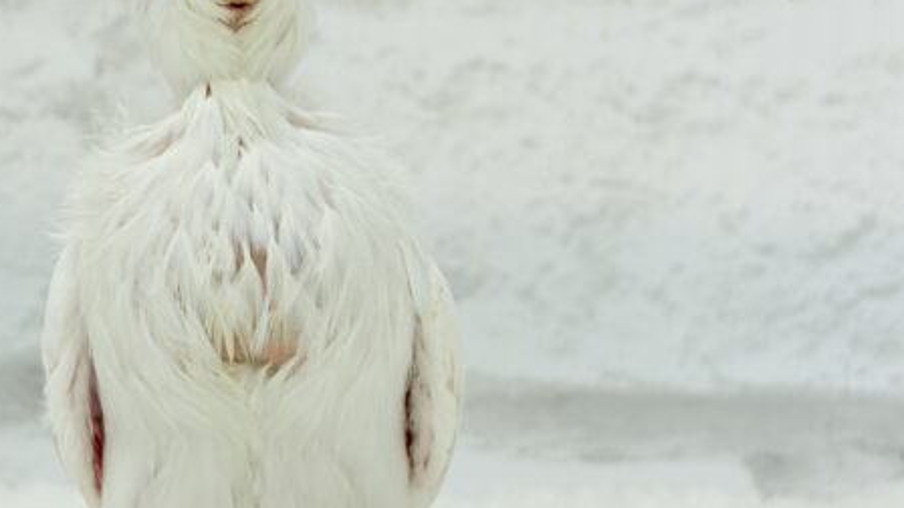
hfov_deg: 26.1
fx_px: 1942
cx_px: 309
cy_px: 139
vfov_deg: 14.9
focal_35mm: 81
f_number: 1.6
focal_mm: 5.96
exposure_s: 1/100
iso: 64
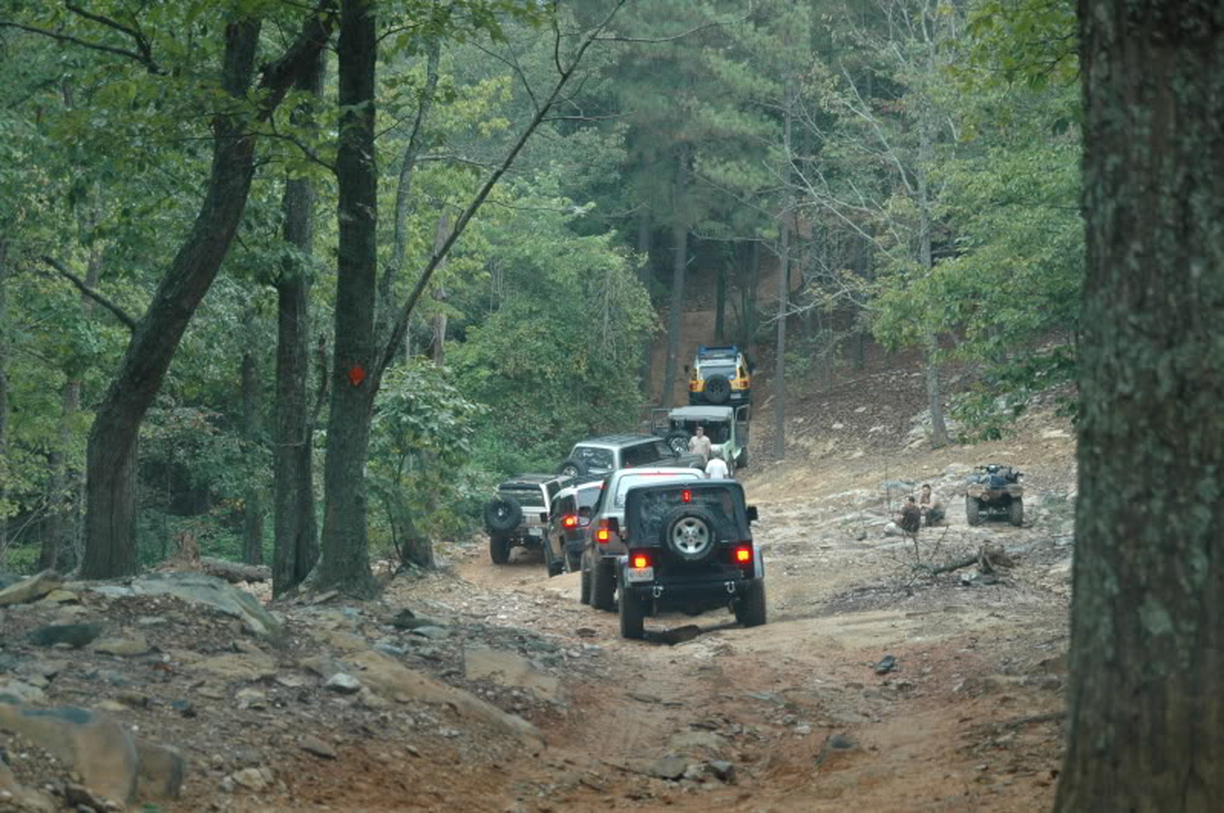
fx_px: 3312
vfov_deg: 14.0
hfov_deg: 20.9
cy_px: 406
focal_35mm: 98
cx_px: 612
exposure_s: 1/60
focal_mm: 65
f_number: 5.3
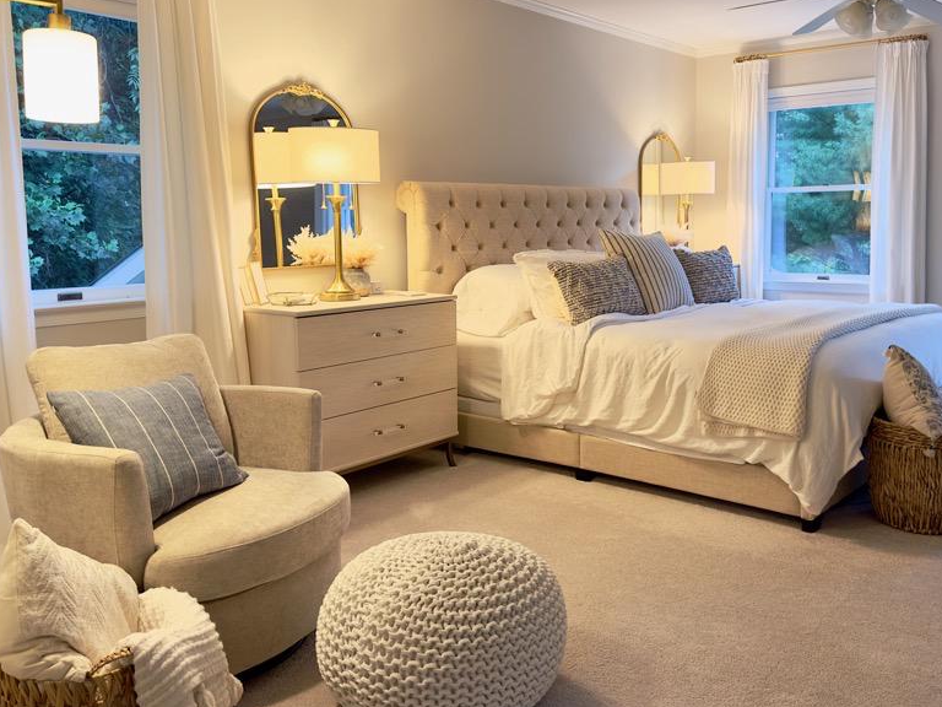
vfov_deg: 44.1
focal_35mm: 32
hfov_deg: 56.5
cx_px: 557
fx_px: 871
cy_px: 308
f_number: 1.78
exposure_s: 1/60
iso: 125
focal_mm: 6.86
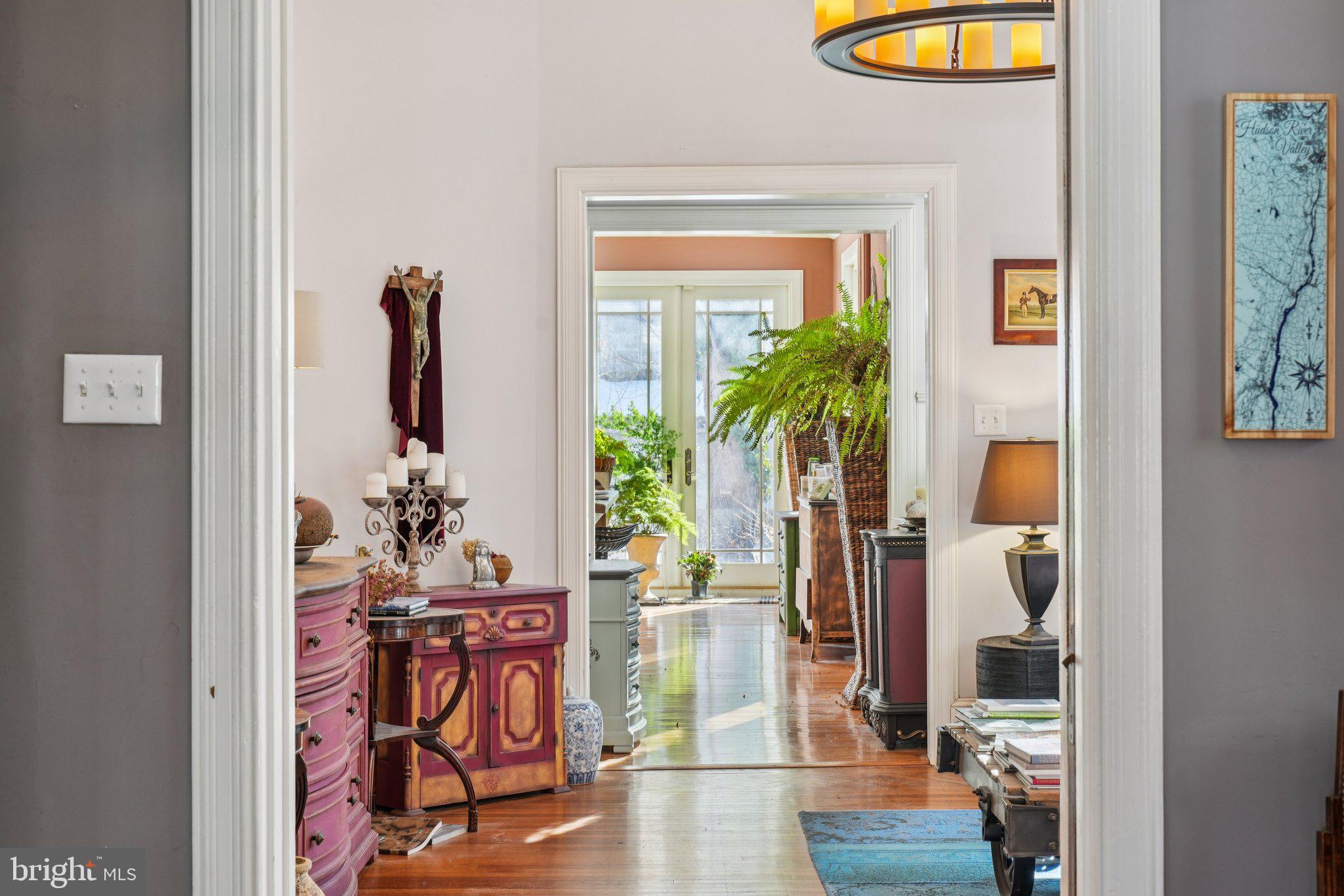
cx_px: 672
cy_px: 448
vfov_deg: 27.0
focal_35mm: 50
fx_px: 1866
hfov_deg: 39.6
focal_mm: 50
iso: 400
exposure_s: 1/13
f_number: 8
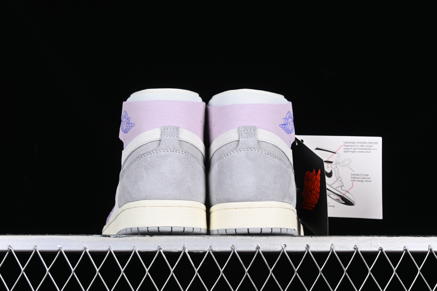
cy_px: 146
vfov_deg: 18.2
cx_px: 218
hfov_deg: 27.0
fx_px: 910
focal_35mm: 75
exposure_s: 1/80
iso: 160
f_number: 8
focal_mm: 50
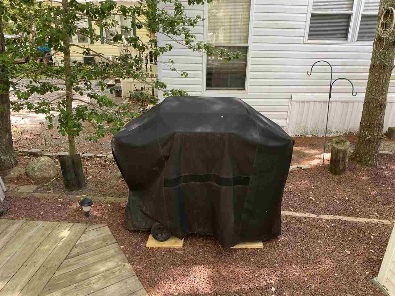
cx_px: 198
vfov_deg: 53.1
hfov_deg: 67.3
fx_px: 297
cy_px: 148
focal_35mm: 26
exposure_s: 1/121
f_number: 1.8
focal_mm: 4.25
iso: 64
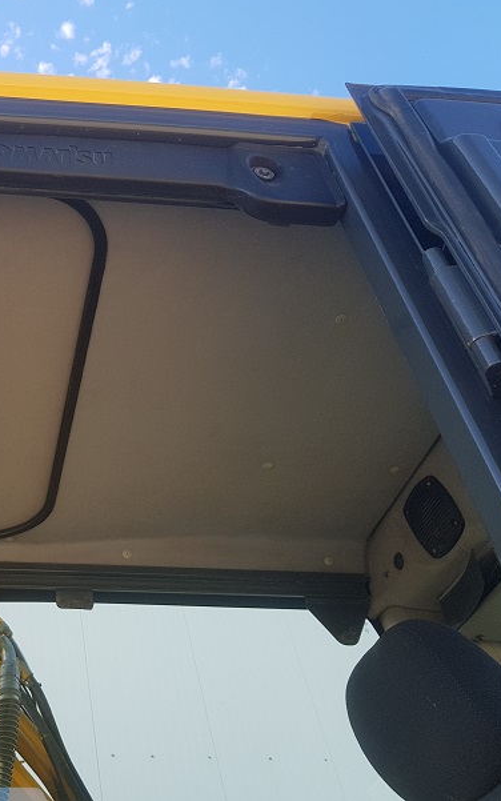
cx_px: 30
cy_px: 399
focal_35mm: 37
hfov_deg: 32.4
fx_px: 808
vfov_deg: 52.7
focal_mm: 4.2
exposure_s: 1/251
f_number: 1.7
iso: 40
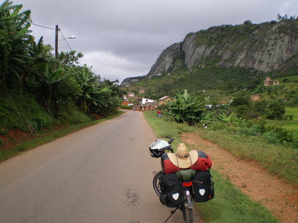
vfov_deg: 37.7
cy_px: 112
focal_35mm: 38
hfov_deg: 49.0
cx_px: 149
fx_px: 327
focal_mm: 6.3
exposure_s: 1/250
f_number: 4.6
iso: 64
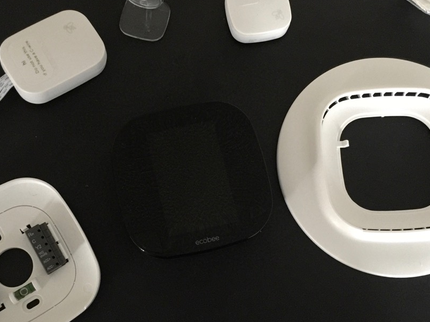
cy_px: 164
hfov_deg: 39.6
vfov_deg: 30.3
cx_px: 200
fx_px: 596
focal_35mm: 48
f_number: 2.2
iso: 200
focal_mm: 4.15
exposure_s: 1/4
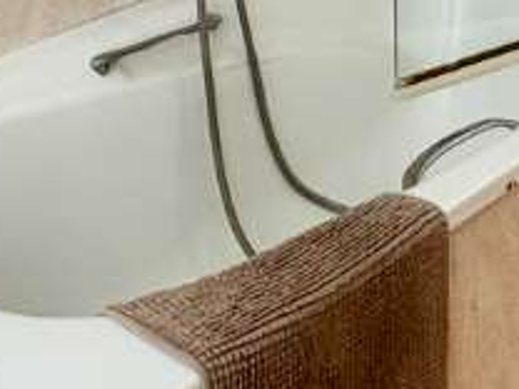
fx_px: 1514
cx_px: 277
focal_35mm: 101
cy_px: -515
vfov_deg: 12.1
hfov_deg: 19.4
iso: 40
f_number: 2.2
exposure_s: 1/100
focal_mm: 2.22
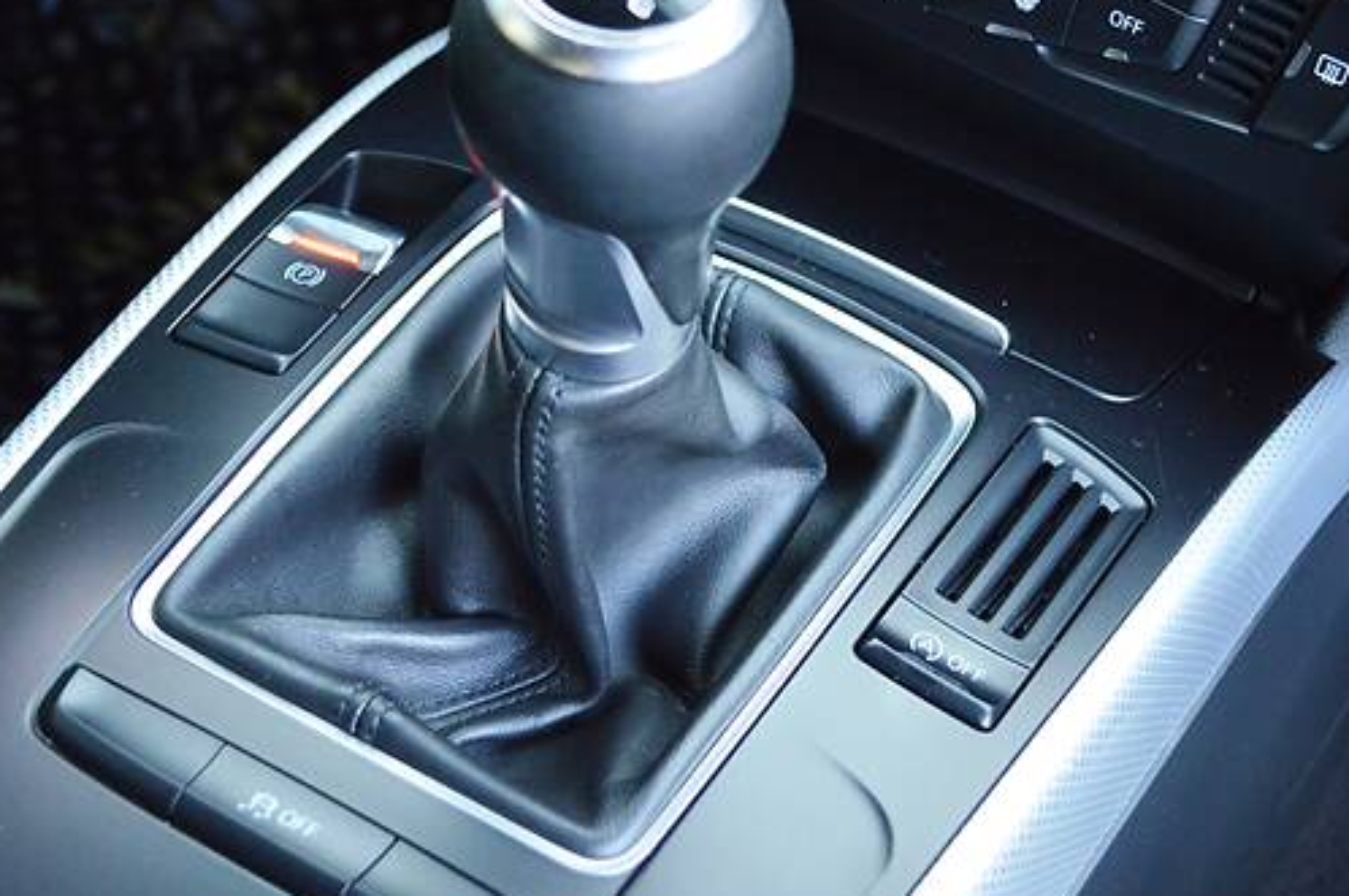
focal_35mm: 53
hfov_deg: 37.5
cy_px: 398
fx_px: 1984
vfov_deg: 25.5
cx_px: 707
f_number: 4
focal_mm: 22
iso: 1100
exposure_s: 1/60
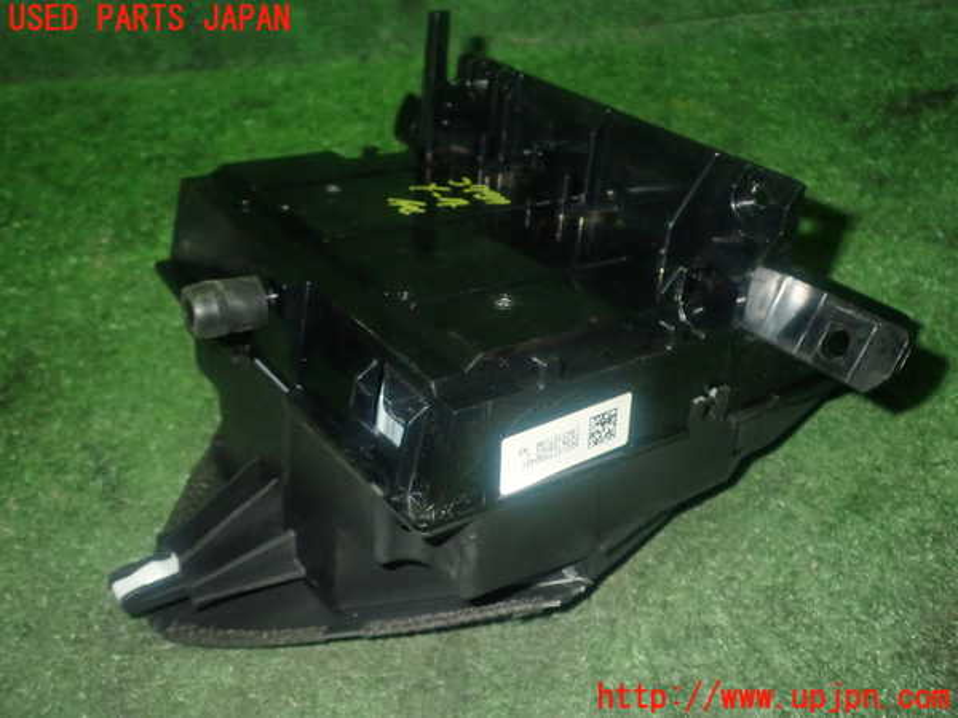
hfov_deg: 49.0
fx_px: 1052
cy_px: 359
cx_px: 479
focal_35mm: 38
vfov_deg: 37.7
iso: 800
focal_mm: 6.83
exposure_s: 1/40
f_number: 8
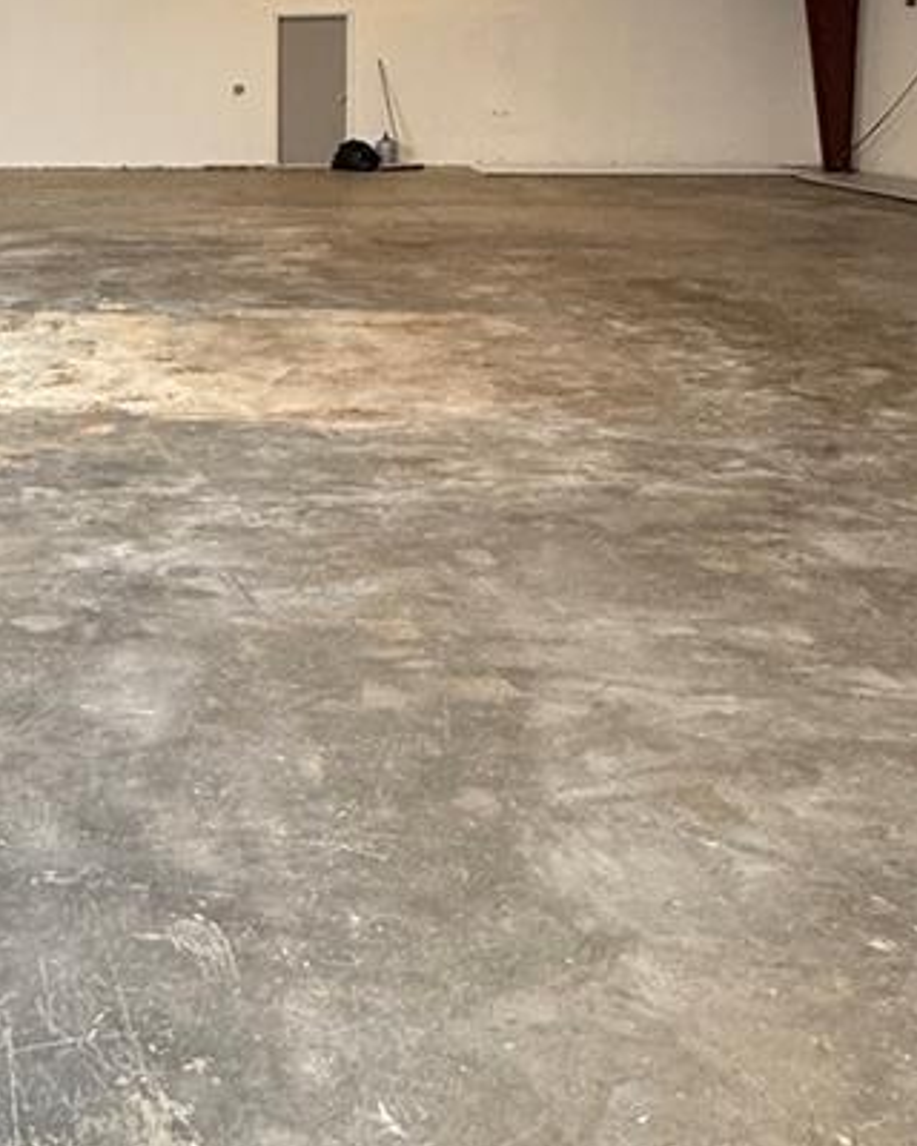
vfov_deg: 42.2
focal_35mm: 41
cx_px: -6
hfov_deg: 33.3
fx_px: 1391
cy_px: 183
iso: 320
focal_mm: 2.22
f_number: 2.2
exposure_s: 1/60
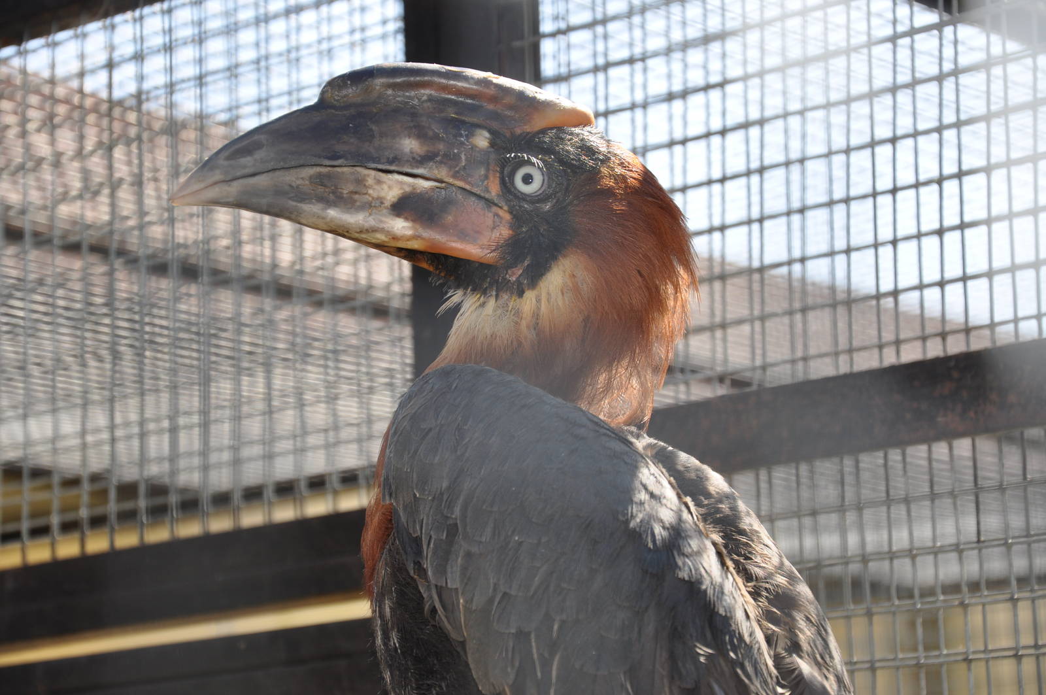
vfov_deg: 12.1
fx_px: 3265
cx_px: 523
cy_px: 348
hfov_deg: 18.2
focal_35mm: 112
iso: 200
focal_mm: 75
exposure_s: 1/200
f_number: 7.1
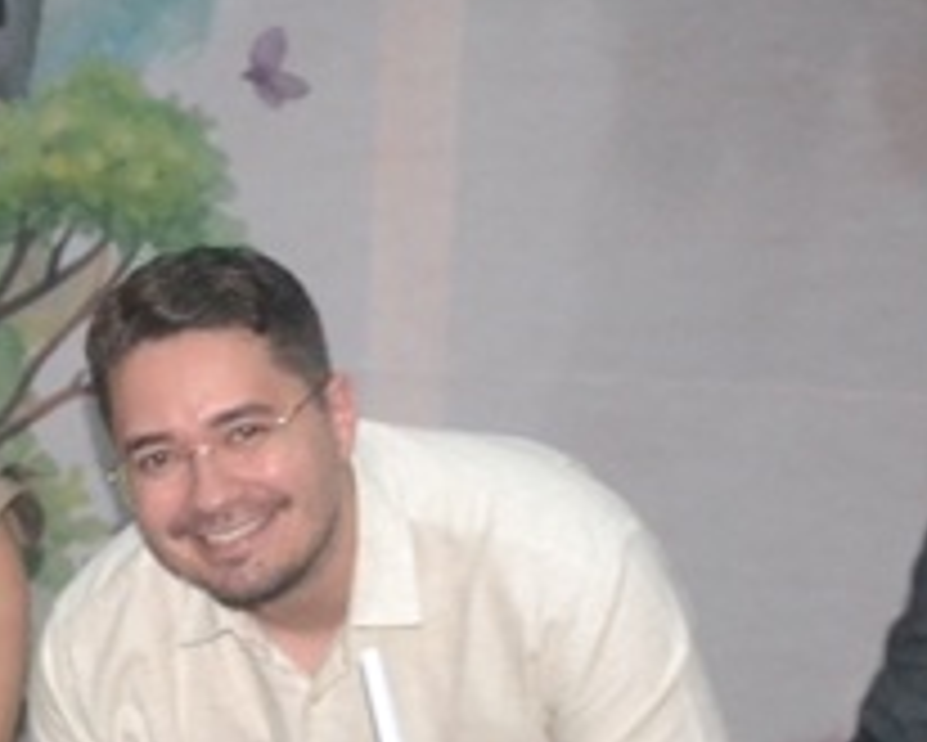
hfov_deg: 16.4
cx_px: -18
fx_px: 3152
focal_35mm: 115
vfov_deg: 12.9
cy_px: 1010
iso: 3200
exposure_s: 1/60
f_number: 3.8
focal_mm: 21
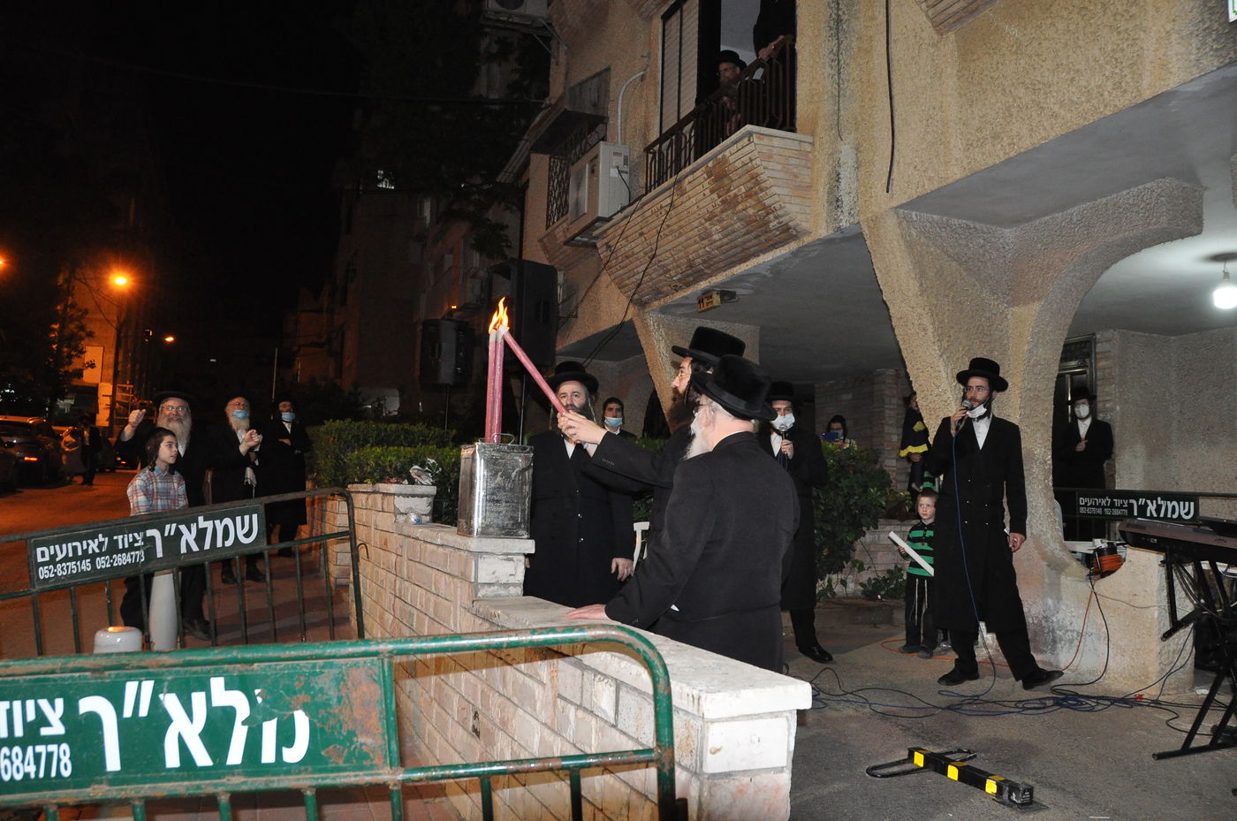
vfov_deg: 47.8
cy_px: 410
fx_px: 926
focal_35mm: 27
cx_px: 618
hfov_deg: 67.5
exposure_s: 1/125
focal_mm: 18
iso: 1600
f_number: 5
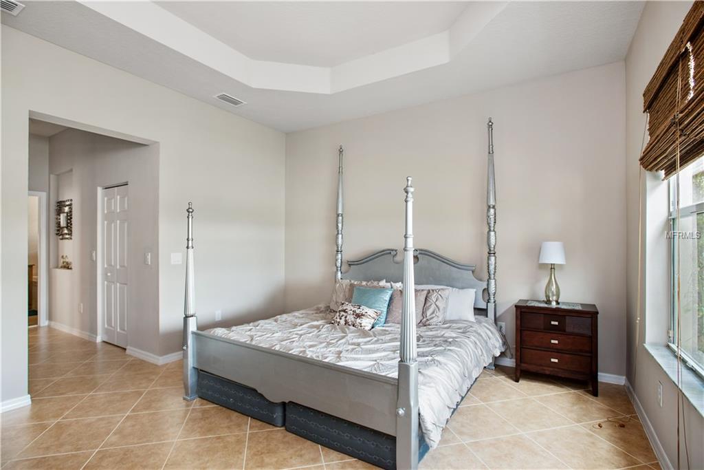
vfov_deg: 70.5
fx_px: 332
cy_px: 235
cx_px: 352
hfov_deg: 93.3
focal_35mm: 17
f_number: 6.3
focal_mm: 17
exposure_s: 1/1.25
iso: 400
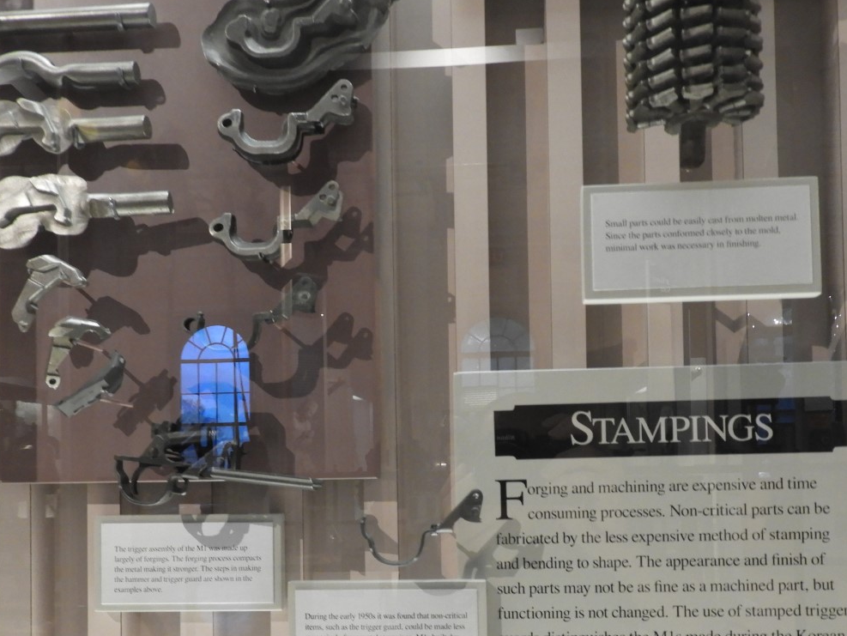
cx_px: 444
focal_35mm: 35
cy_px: 447
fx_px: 857
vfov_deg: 40.0
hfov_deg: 52.6
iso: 400
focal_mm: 4.3
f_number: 3.3
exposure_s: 1/13
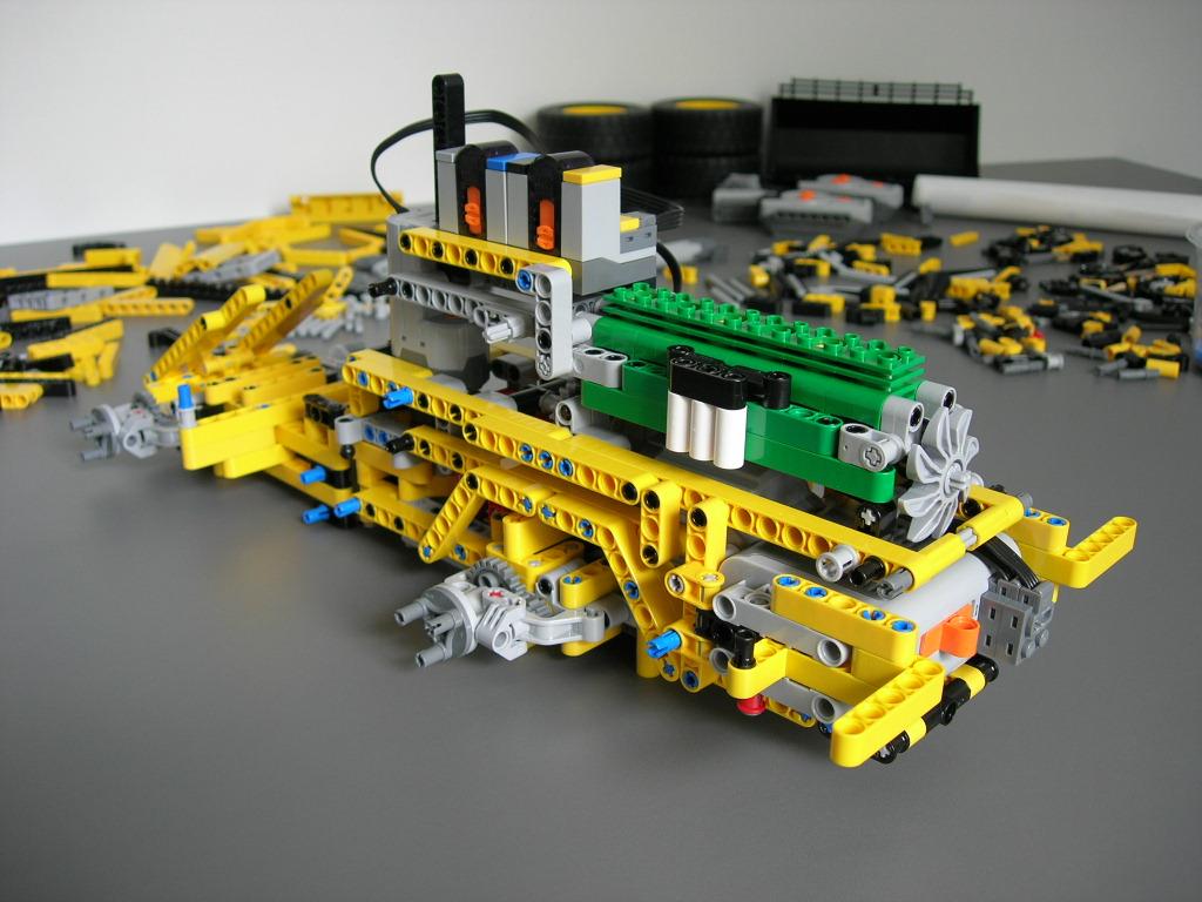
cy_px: 451
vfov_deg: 37.7
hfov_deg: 49.0
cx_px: 601
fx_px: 1320
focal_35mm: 38
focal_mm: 7.8
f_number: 2.8
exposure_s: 1/19.1
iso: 64
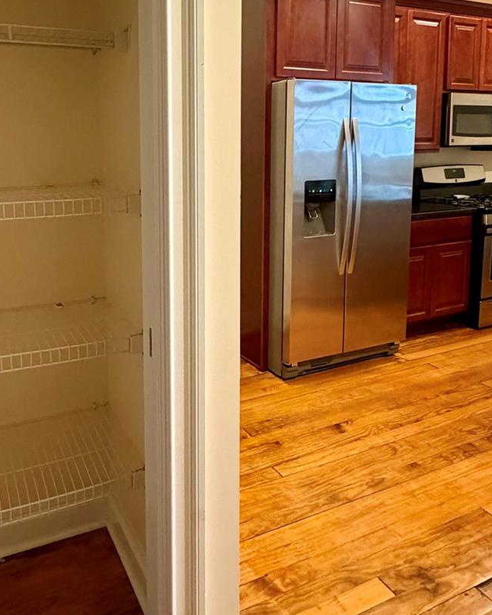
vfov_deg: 64.3
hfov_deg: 54.1
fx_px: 473
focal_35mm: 26
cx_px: 174
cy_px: 204
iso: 640
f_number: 2.2
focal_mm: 2.22
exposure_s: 1/60
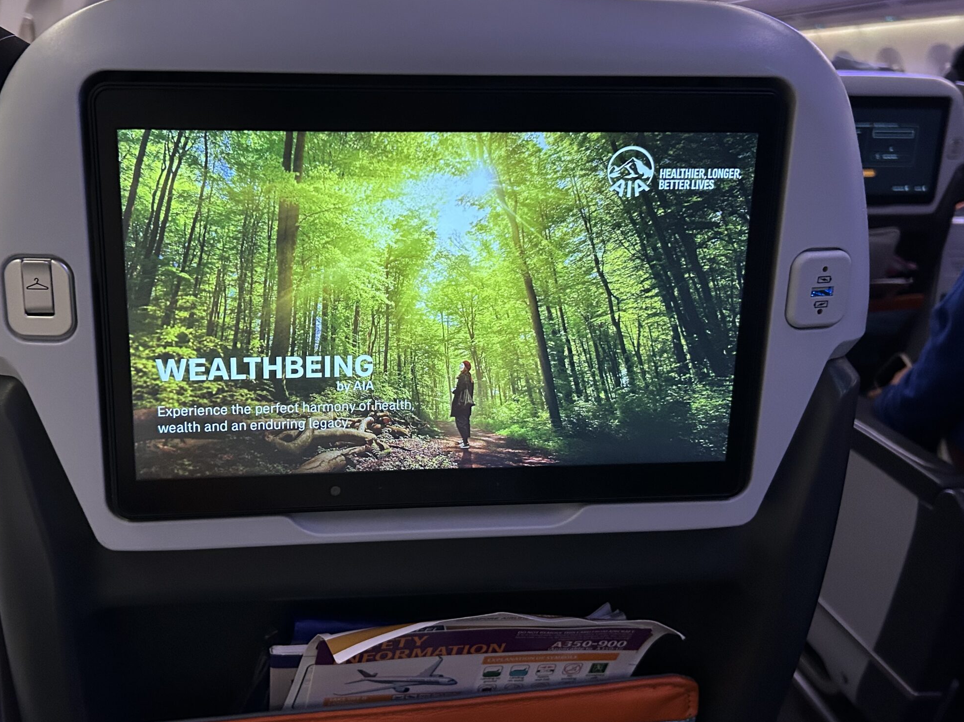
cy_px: 304
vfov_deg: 41.7
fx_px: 947
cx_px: 388
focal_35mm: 34
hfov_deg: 53.6
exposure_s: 1/60
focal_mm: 5.7
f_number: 1.5
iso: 320
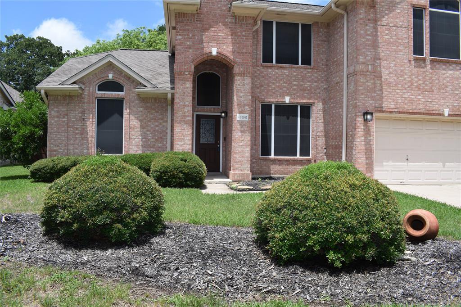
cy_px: 154
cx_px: 230
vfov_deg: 47.9
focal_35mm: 27
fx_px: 346
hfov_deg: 67.4
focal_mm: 18
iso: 200
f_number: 9
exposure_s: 1/320
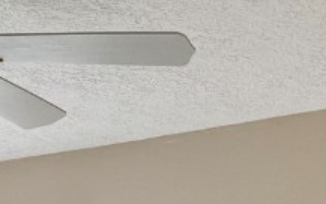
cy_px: 507
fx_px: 1067
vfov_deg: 9.6
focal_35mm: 120
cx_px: 53
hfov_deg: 17.2
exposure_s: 1/144
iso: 80
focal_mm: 6.76
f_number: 1.78
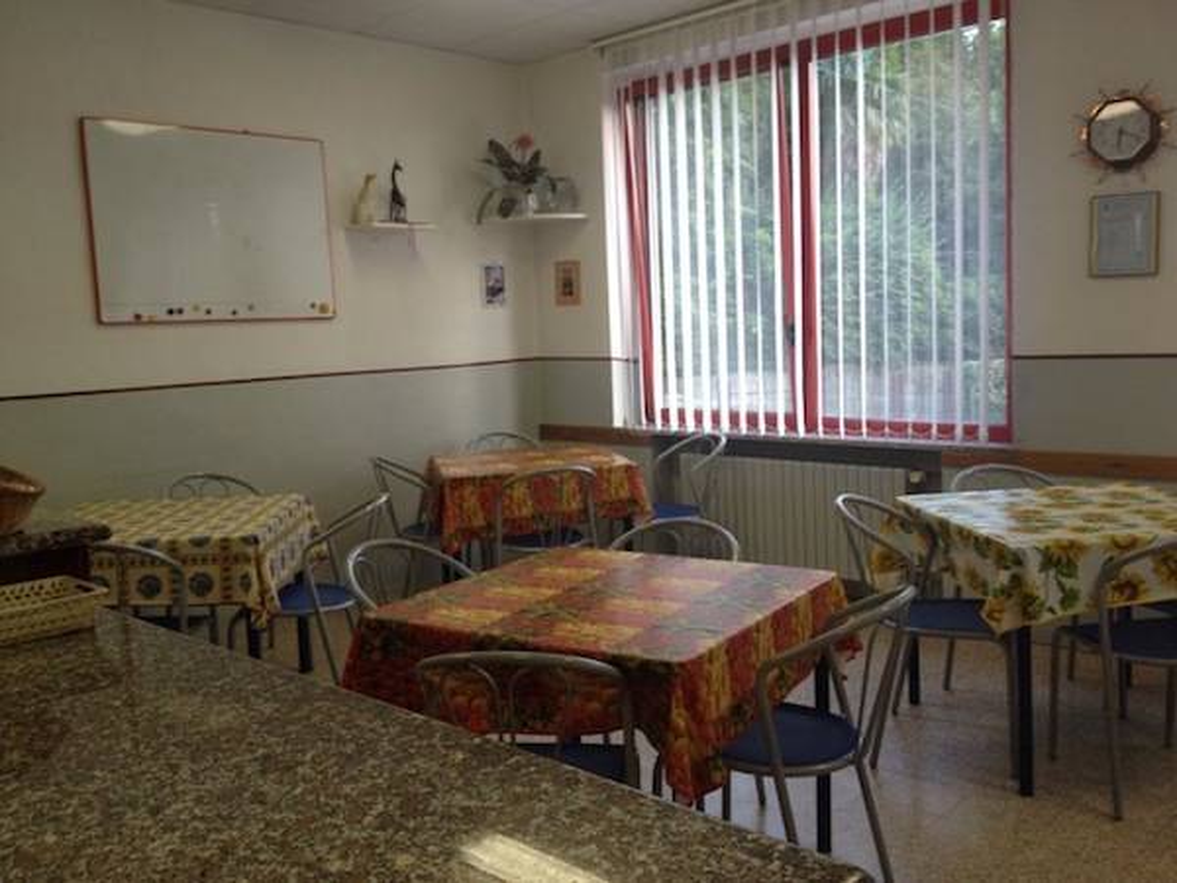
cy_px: 442
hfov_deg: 52.6
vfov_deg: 40.7
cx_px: 588
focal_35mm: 35
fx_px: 1190
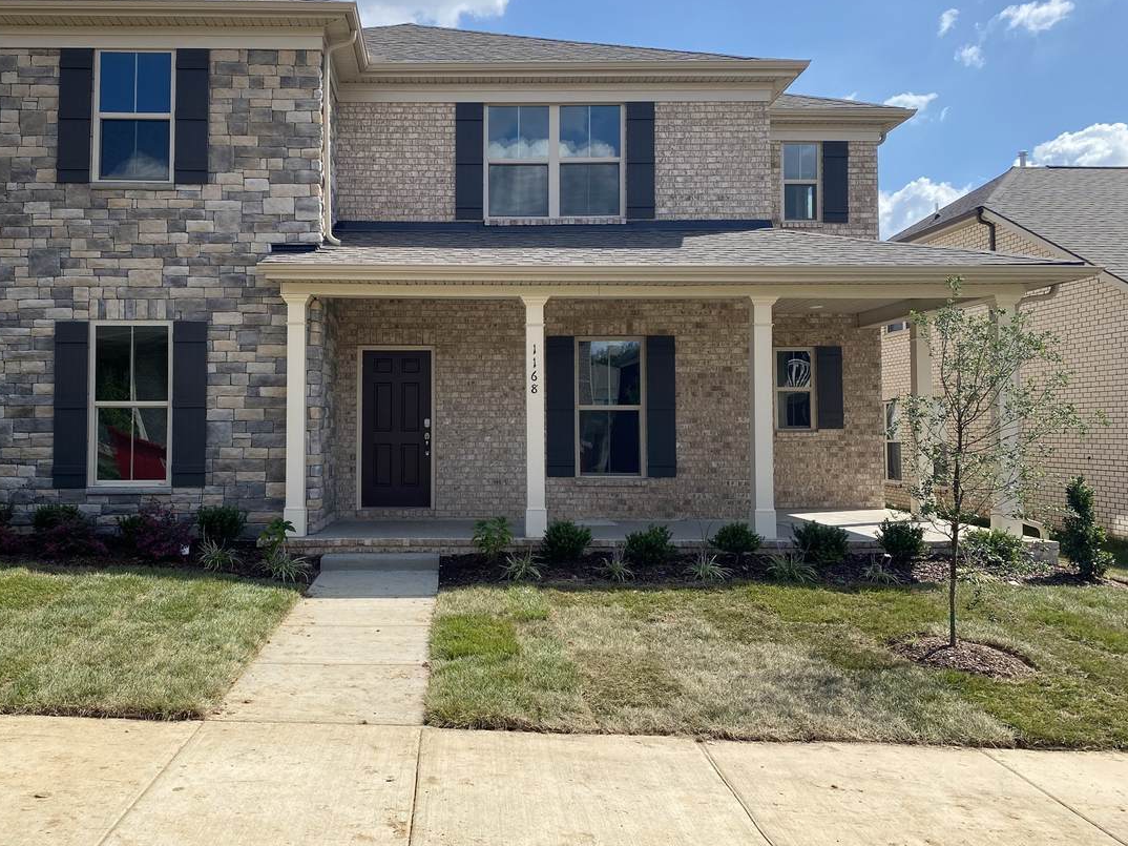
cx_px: 457
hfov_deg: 57.9
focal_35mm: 31
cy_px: 392
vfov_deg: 45.4
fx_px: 1010
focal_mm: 4.25
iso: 32
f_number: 1.8
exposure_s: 1/2890
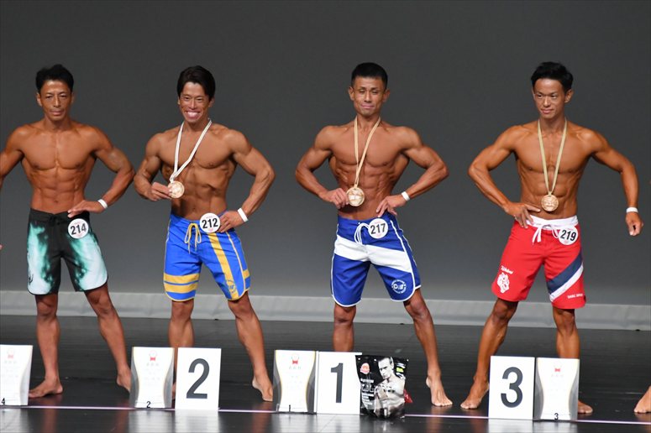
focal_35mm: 375
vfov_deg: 3.7
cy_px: 216
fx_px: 6778
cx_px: 326
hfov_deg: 5.5
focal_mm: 250
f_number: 5.6
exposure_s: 1/400
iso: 5000
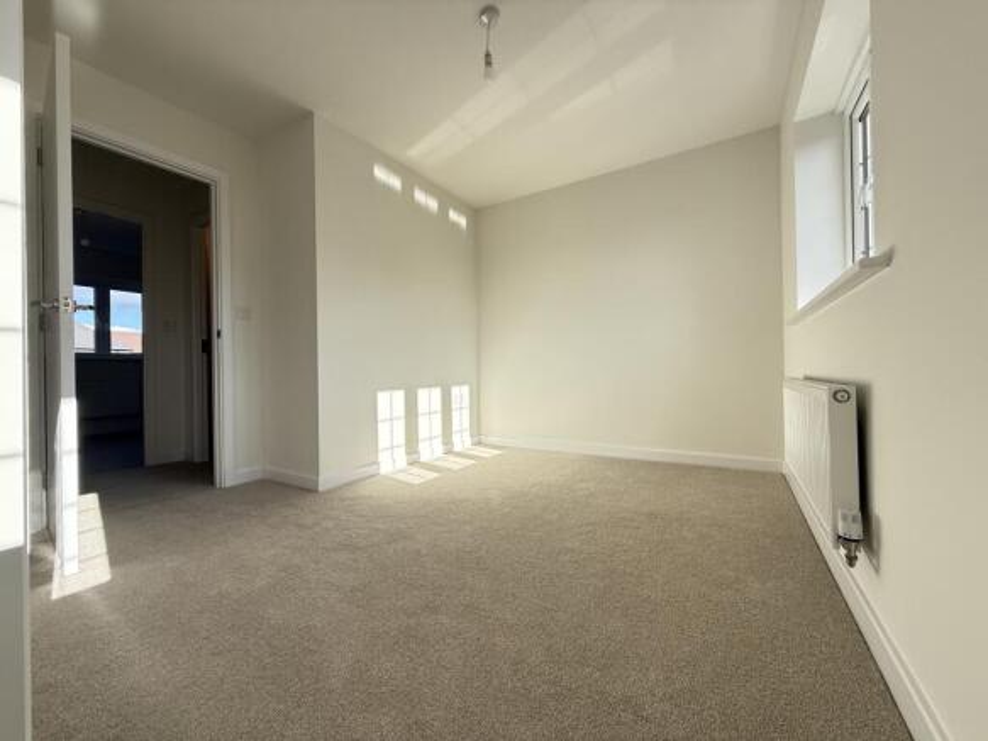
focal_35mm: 14
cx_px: 494
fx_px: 400
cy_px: 370
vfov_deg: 85.7
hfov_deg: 102.1
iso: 64
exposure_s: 1/355
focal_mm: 2.22
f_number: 2.2
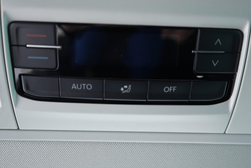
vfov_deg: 36.9
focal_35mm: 36
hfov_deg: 53.1
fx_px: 251
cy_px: 84
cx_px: 126
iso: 500
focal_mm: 24
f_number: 2.8
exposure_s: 1/40
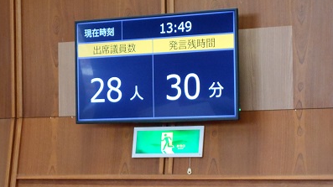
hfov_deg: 17.3
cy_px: 109
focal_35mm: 124
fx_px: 1095
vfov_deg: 9.8
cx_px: 167
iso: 800
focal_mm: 20.1
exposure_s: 1/15
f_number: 6
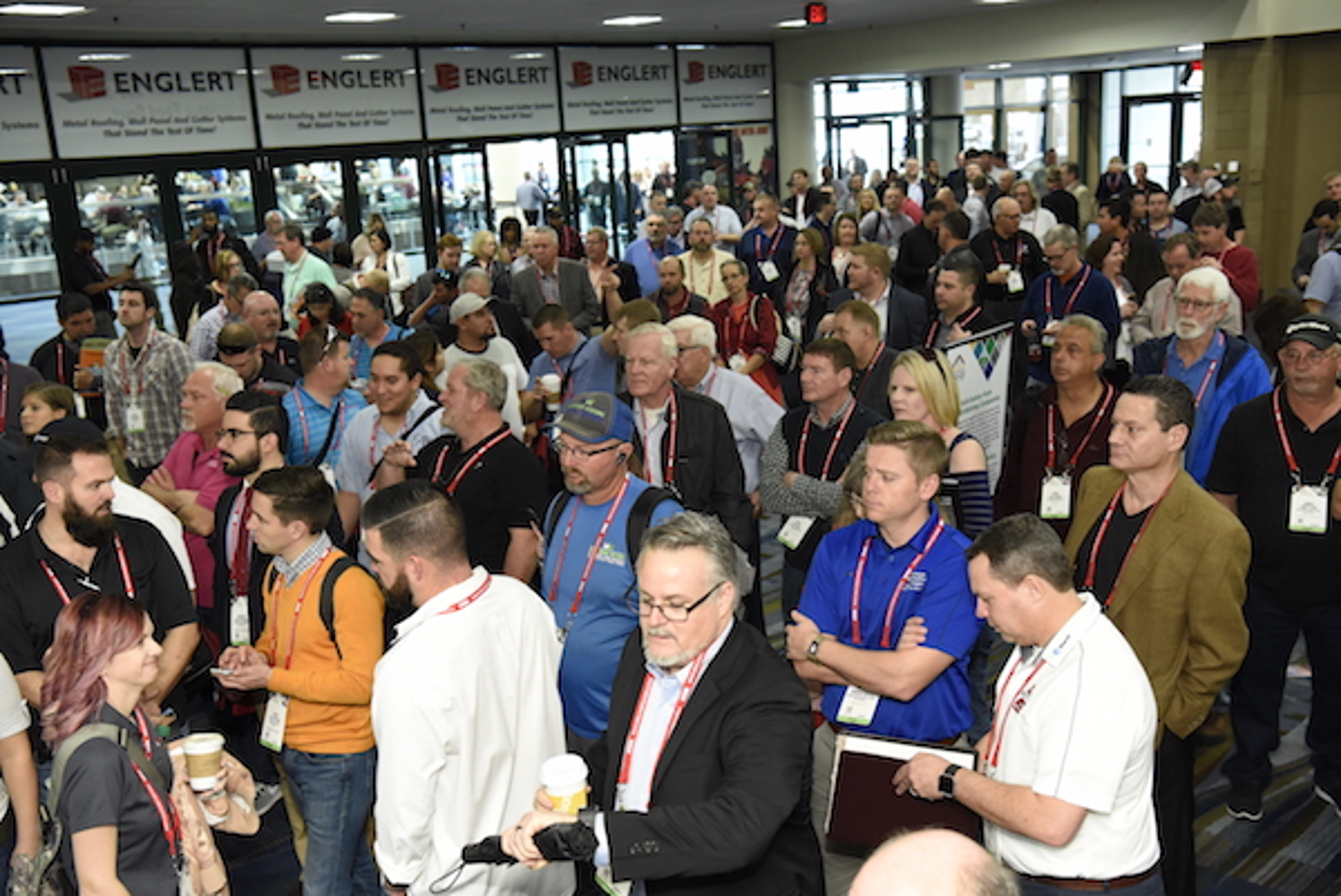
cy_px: 448
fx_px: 1491
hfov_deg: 48.4
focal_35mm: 40
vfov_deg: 33.5
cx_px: 670
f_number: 4.5
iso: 3200
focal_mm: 40
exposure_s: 1/100
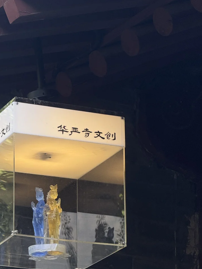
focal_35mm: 181
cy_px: 180
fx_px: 1409
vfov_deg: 10.9
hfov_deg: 8.2
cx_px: 51
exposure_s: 1/176
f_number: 2.8
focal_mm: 15.66
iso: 50
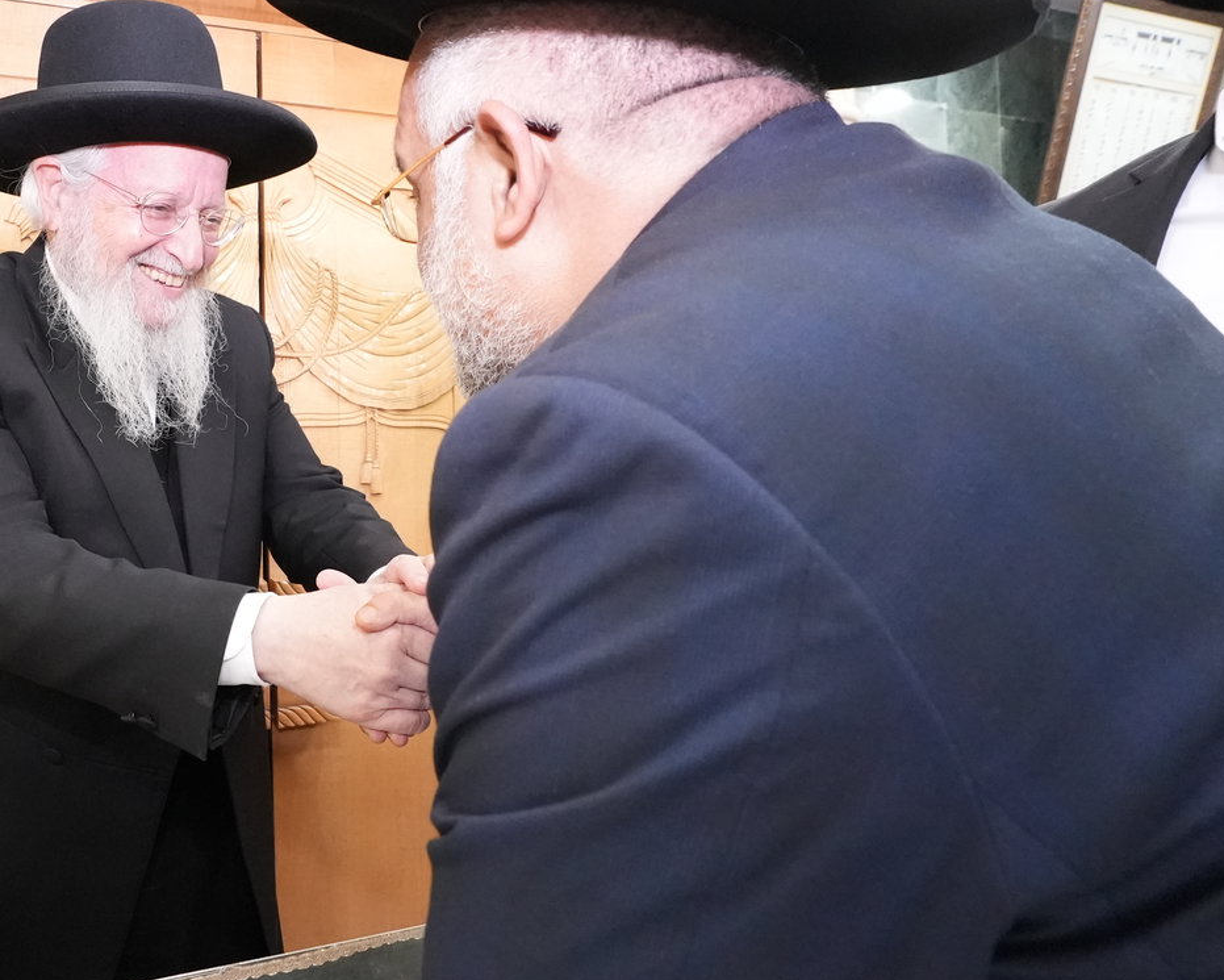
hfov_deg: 67.6
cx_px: 373
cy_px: 443
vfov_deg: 58.7
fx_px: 870
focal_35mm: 24
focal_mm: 17
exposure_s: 1/200
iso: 16000
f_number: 7.1
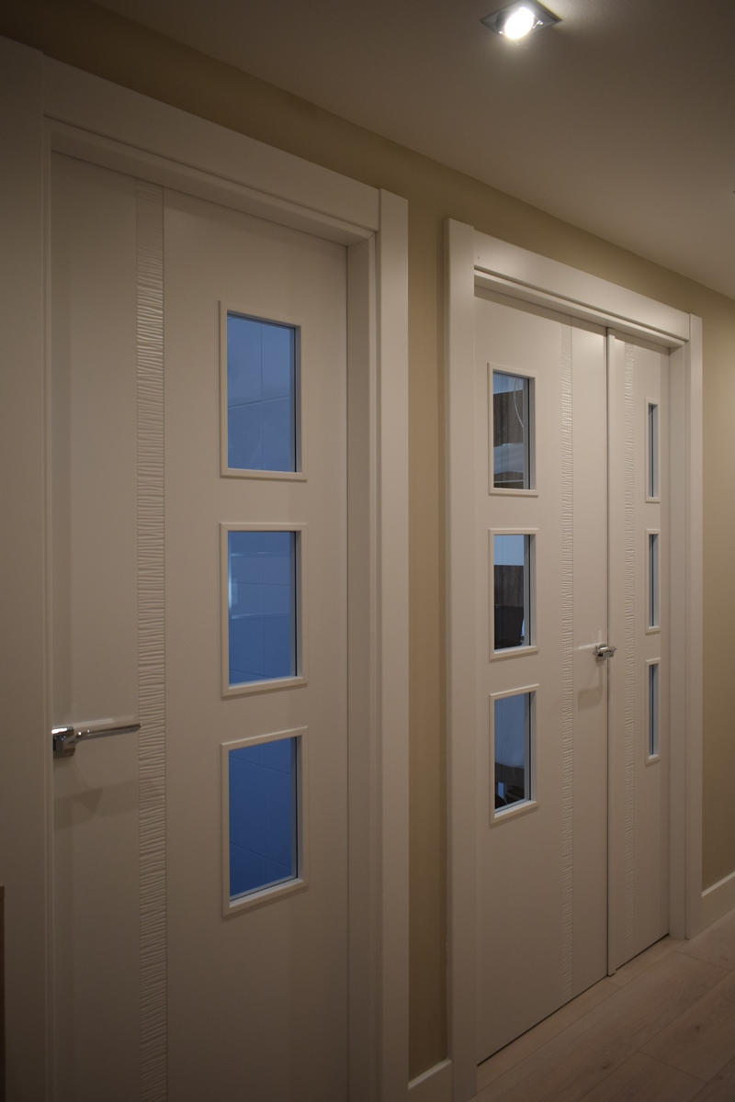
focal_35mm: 27
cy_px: 551
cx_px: 368
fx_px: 827
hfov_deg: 47.9
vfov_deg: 67.4
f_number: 4
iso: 560
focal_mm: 18
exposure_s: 1/60
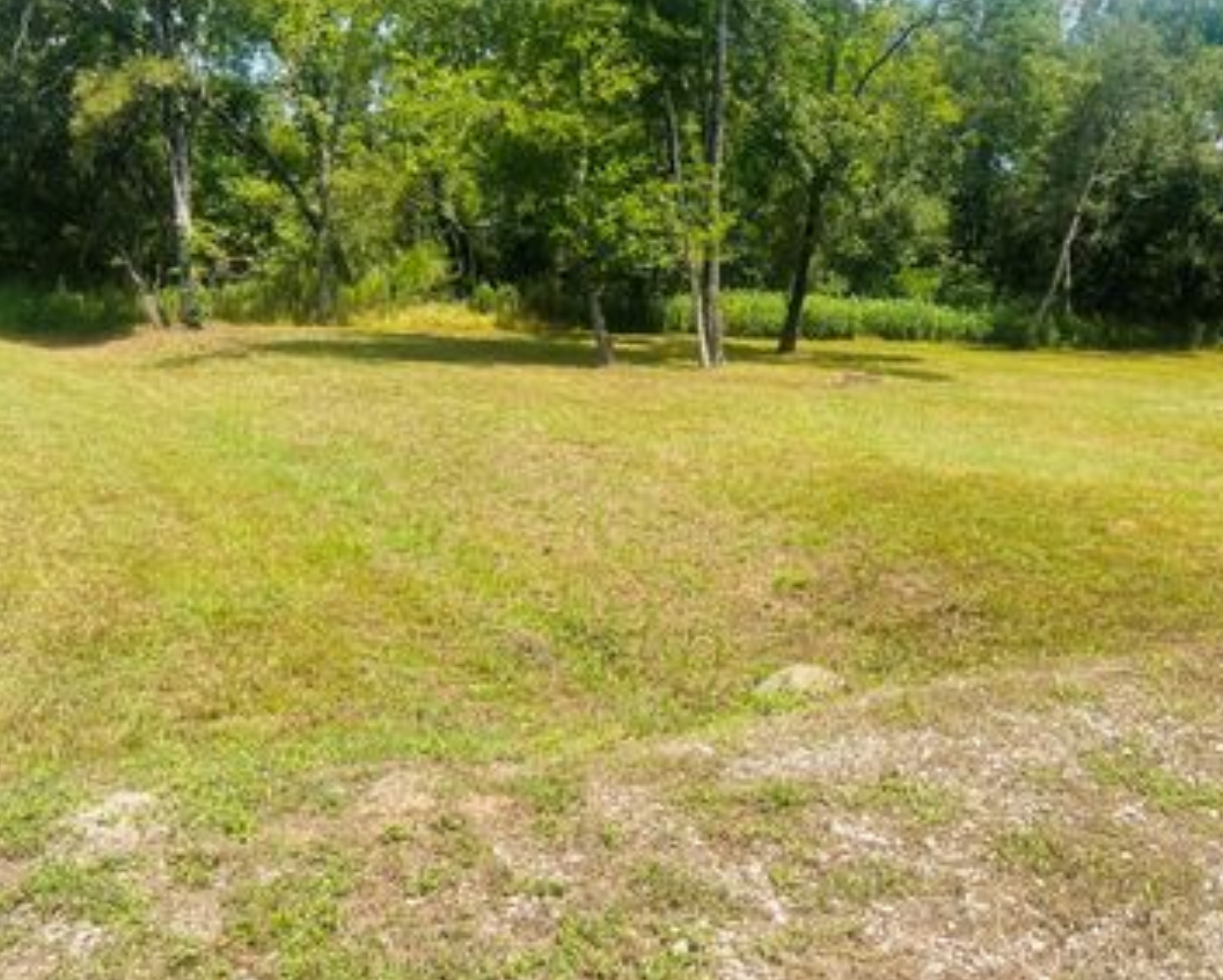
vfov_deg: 40.9
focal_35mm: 36
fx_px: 1304
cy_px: 363
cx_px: 806
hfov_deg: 49.5
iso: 50
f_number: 1.5
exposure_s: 1/3077
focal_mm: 5.7
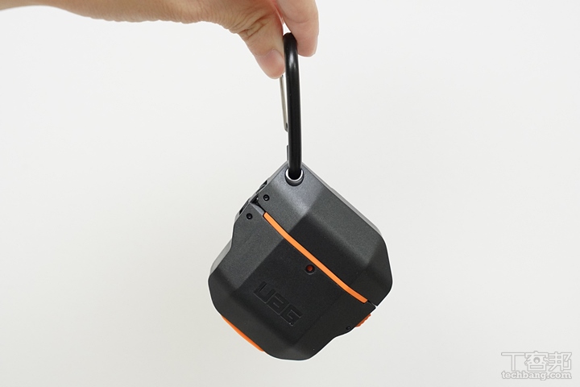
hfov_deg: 32.6
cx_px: 290
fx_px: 991
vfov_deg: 22.1
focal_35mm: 62
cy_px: 194
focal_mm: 41
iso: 3200
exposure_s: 1/125
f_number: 7.1
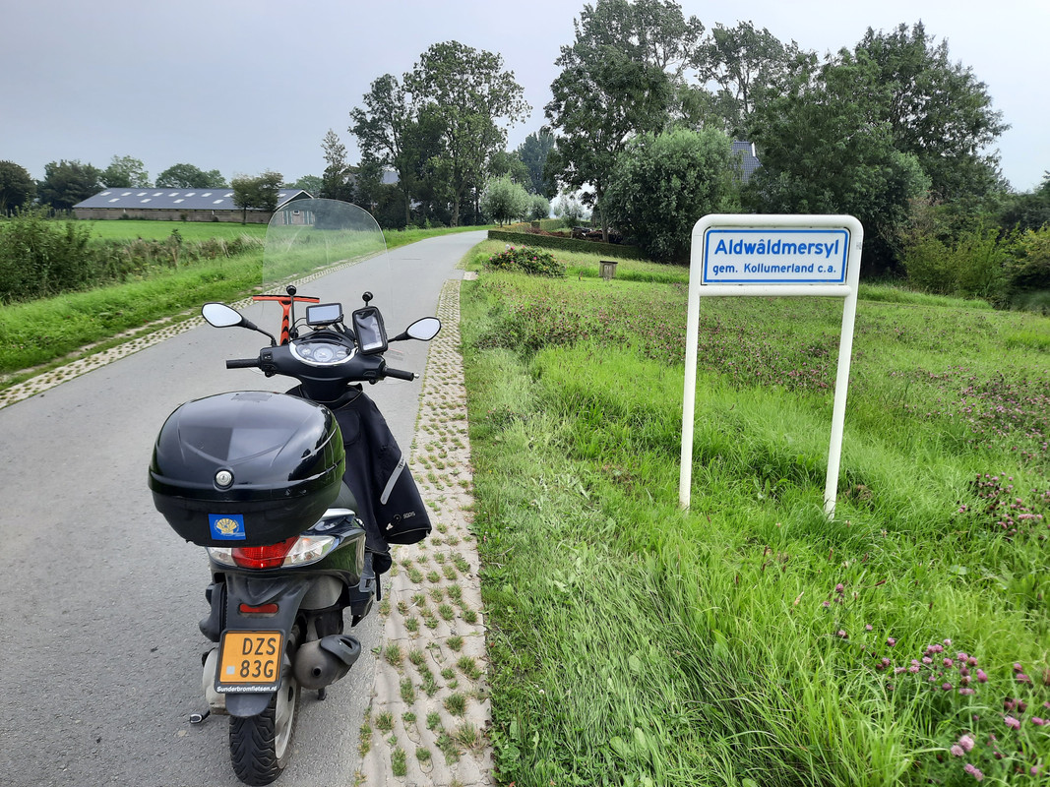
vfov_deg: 54.9
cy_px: 394
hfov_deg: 69.4
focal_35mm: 25
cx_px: 525
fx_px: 758
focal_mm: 4.6
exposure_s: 1/357
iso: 32
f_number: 2
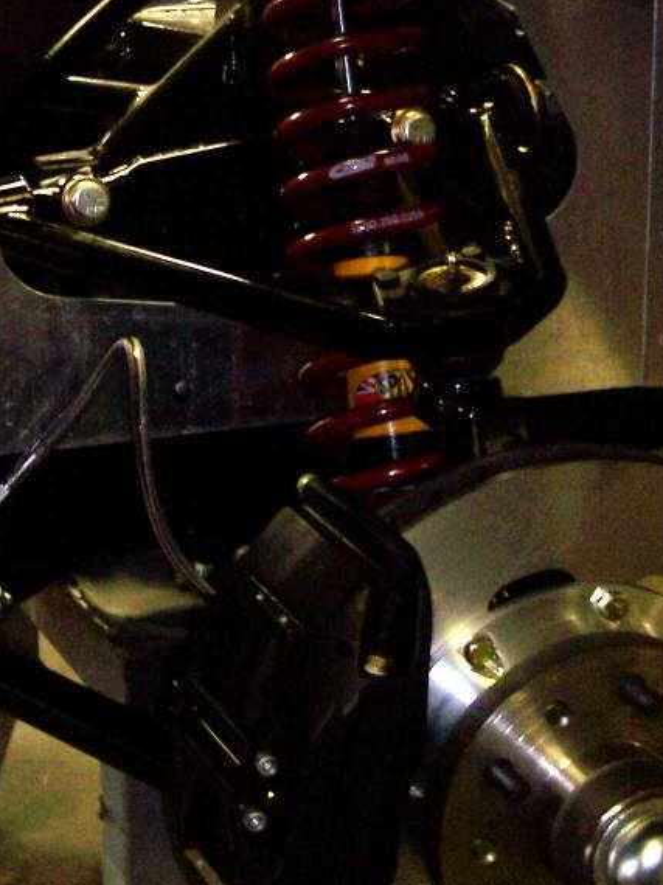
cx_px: 450
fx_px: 2198
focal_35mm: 86
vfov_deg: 22.7
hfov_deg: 17.1
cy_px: 328
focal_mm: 8
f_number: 2.8
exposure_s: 1/30
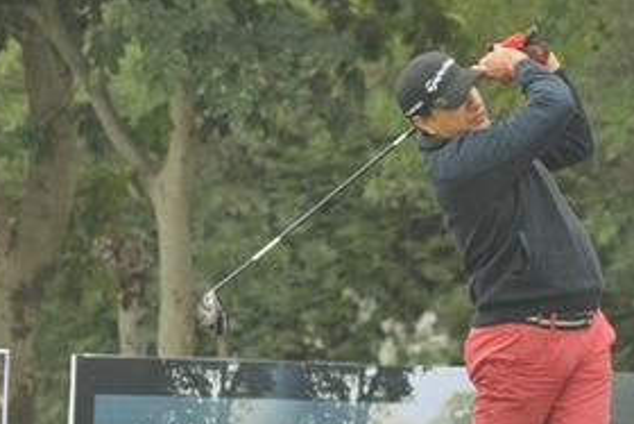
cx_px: 557
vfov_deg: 3.0
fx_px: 8194
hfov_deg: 4.4
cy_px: 231
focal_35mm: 465
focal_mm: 145
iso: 320
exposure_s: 1/1000
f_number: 4.5
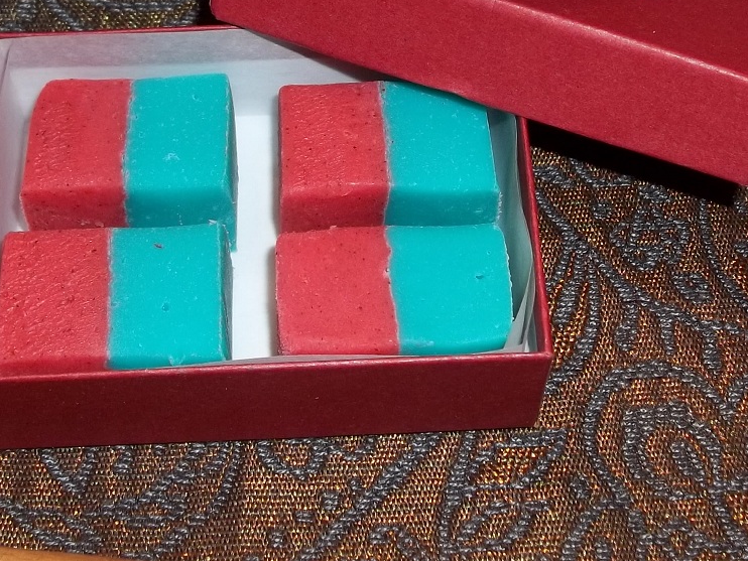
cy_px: 105
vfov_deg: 19.7
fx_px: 1600
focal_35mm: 74
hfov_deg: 26.3
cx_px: 317
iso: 64
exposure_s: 1/30
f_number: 2.9
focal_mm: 5.7
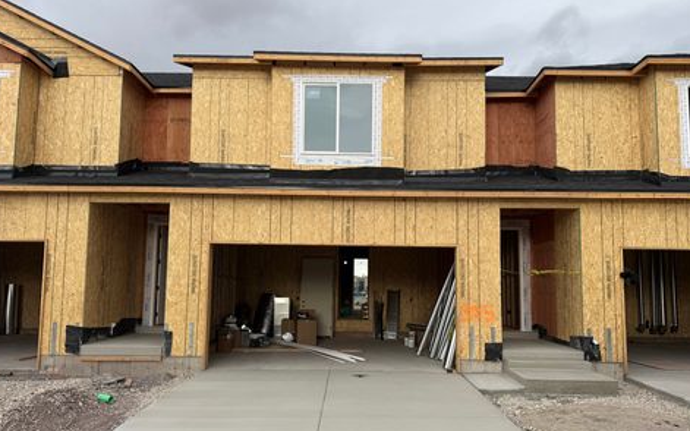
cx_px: 350
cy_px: 246
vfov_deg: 45.9
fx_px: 508
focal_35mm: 27
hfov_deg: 68.4
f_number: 1.78
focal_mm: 6.76
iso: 80
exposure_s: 1/868
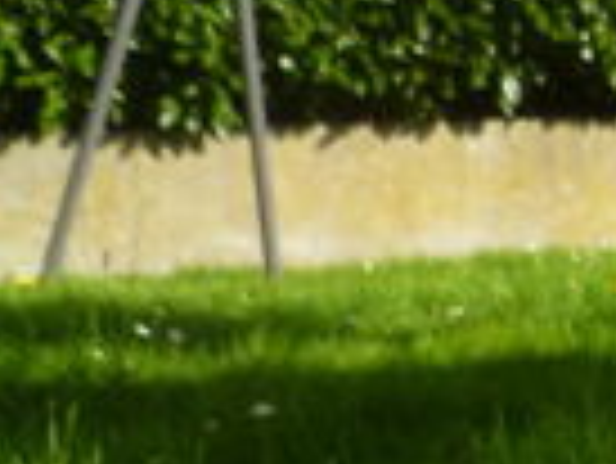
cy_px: 671
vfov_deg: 14.2
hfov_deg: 16.9
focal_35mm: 98
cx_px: 1075
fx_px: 1745
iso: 80
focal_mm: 5
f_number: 3.3
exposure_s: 1/400
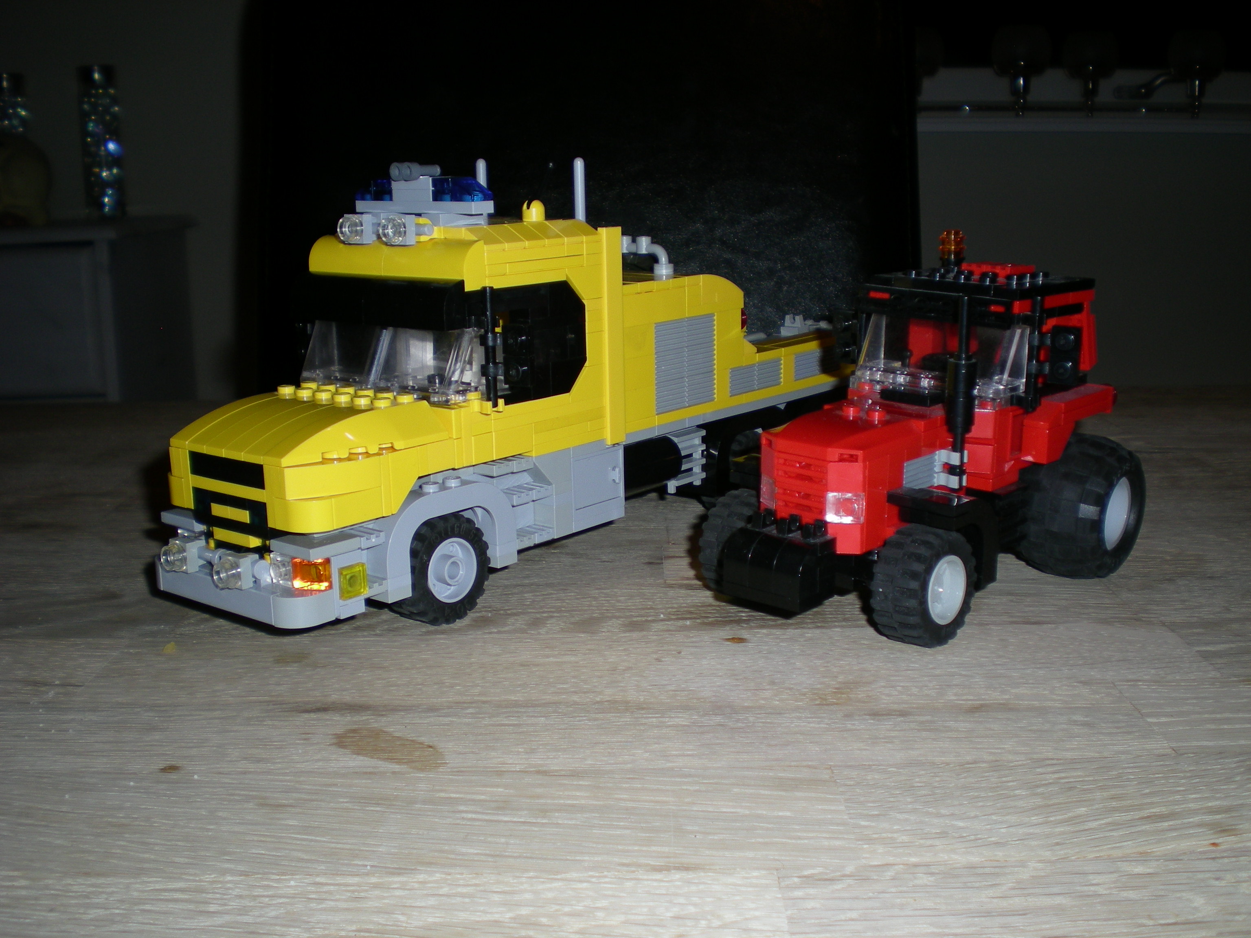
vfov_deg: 37.7
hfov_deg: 49.0
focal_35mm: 38
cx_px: 626
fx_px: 1373
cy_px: 469
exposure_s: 1/60
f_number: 3.1
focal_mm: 6.3
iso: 50
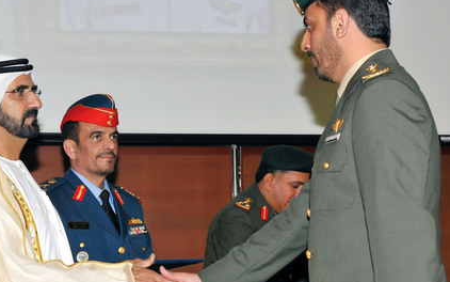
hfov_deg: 30.2
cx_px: 208
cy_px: 184
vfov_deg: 19.1
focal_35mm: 68
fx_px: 834
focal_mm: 44
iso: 640
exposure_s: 1/200
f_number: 5.6
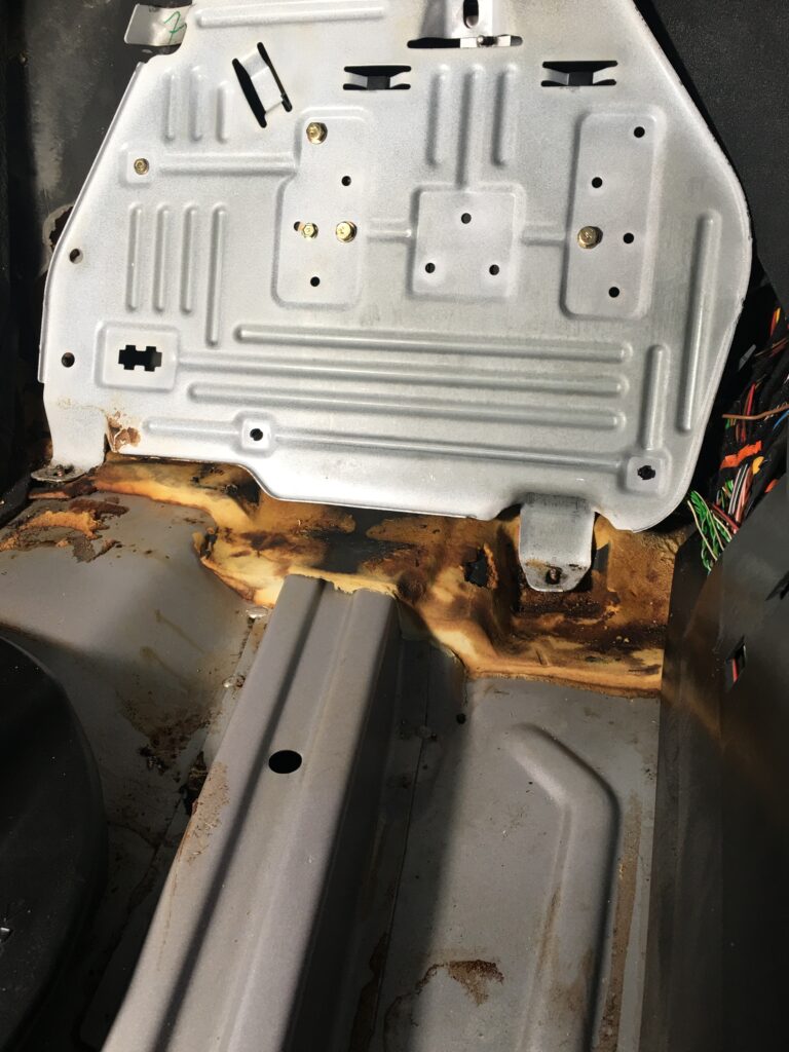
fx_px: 881
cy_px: 526
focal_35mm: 29
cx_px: 394
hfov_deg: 48.2
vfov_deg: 61.7
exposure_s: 1/15
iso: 25
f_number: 2.2
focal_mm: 4.15
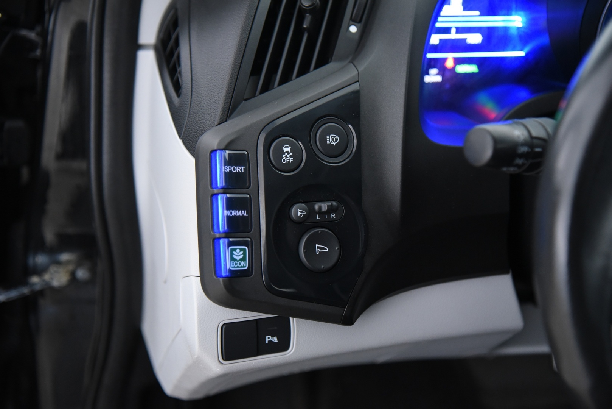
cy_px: 204
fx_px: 1122
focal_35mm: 66
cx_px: 306
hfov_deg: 30.5
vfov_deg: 20.6
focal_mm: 66
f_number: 4
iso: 4000
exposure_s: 1/25
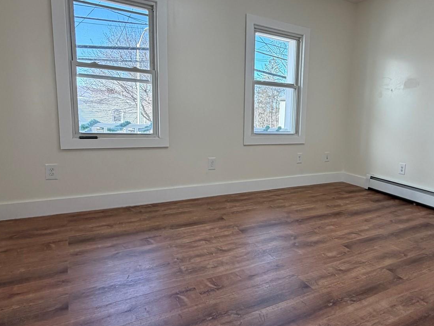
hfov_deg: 65.2
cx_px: 297
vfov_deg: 53.0
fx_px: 326
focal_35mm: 26
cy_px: 168
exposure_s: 1/120
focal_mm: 2.22
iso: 125
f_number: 2.2
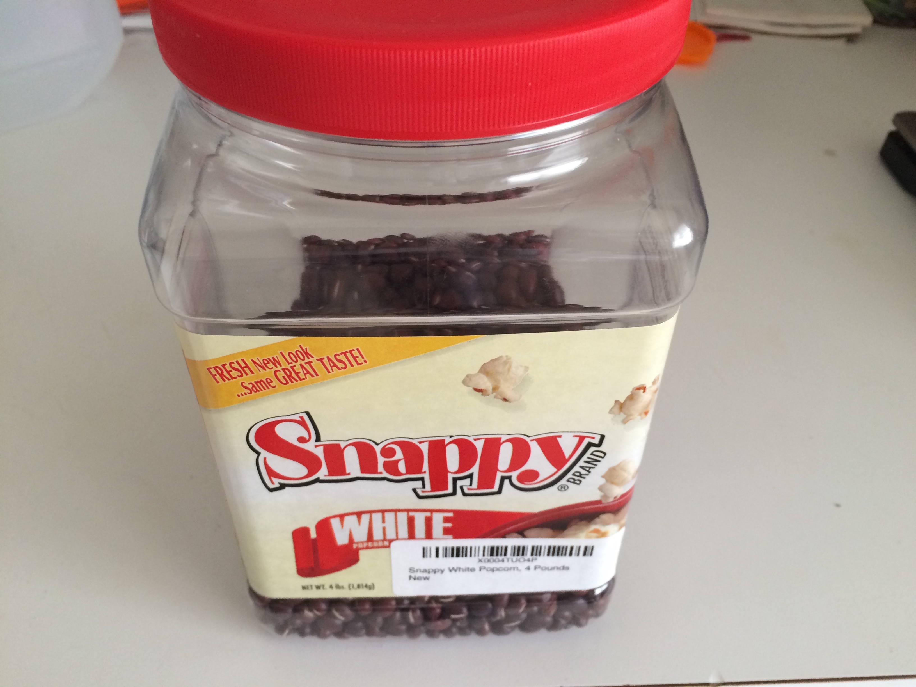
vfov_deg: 48.2
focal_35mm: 29
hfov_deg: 61.7
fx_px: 767
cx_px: 458
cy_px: 344
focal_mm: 4.15
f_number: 2.2
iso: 160
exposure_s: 1/33
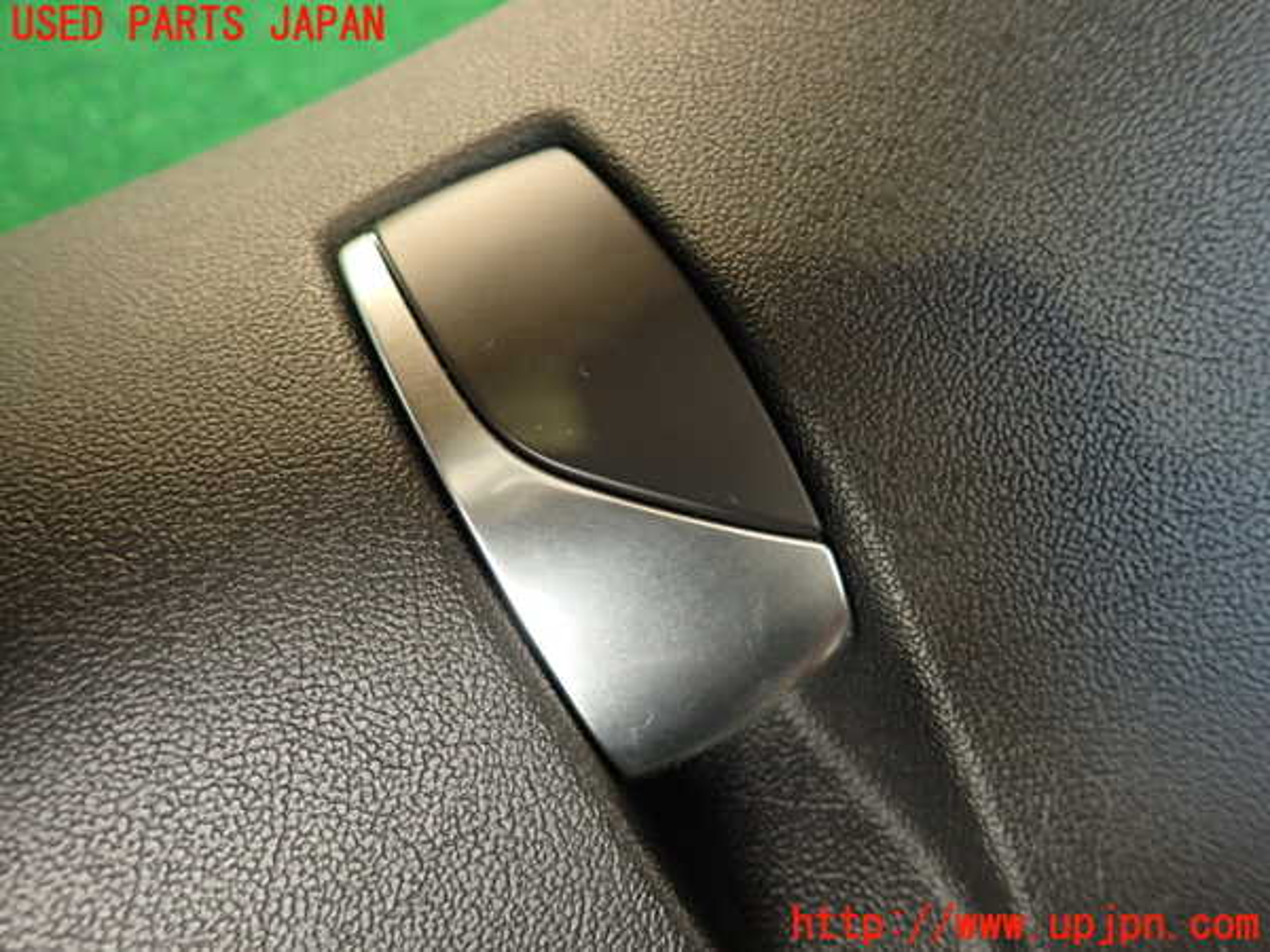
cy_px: 476
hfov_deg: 69.4
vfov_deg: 54.9
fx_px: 917
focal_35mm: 25
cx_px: 635
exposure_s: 1/30
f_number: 2
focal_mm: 4.5
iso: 200
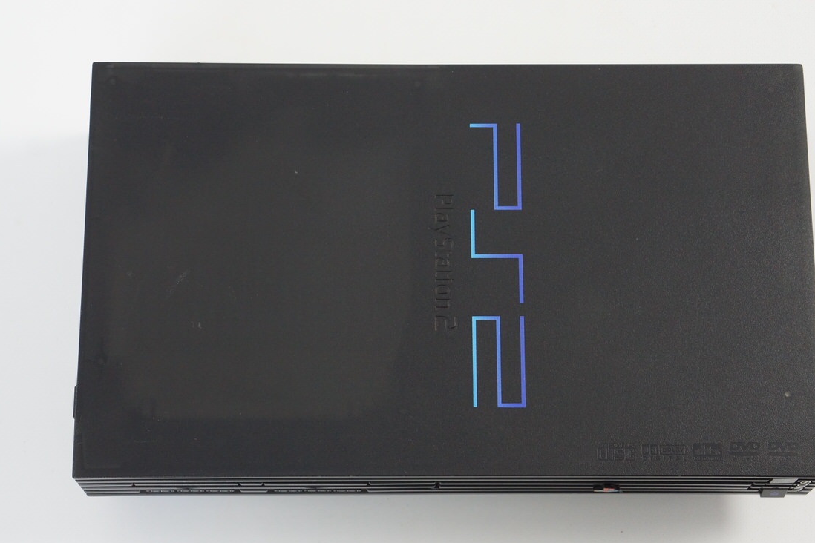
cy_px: 273
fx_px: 1856
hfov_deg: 24.8
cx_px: 443
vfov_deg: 16.7
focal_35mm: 82
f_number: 6.3
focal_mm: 50
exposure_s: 1/80
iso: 1250
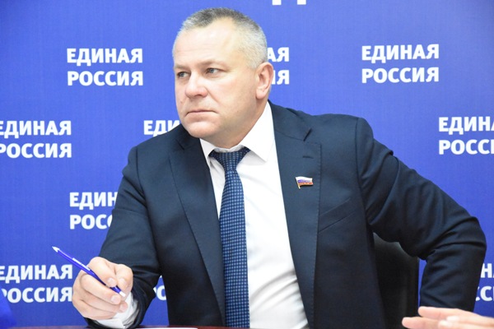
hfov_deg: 16.1
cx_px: 247
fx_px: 1749
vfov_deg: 10.8
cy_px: 164
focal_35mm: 128
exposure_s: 1/160
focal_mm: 85
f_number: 6.3
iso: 12800
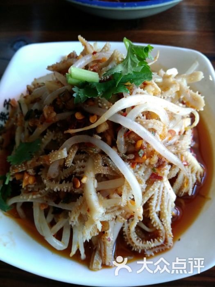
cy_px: 144
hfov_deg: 49.7
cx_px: 108
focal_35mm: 28
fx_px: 232
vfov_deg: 63.4
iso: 252
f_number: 2
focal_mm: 3.79
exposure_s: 1/33
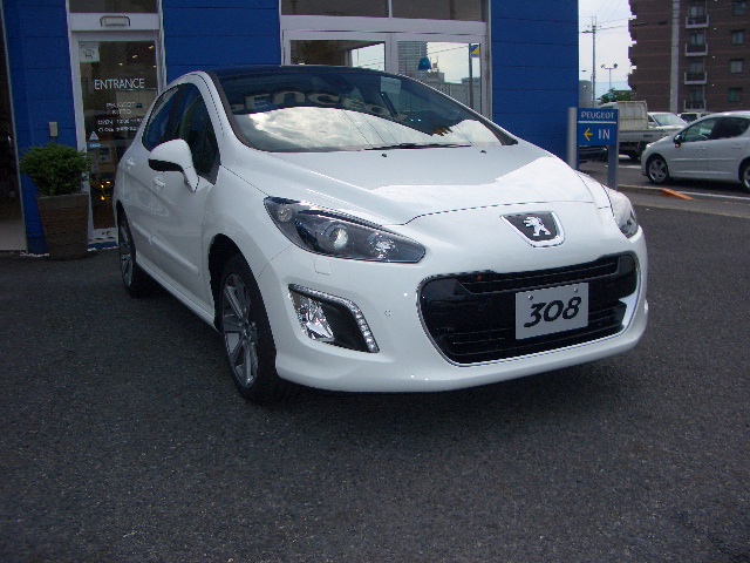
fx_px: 758
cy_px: 282
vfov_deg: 40.7
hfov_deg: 52.6
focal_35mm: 35
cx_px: 375
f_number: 2.6
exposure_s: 1/800
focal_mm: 5.8
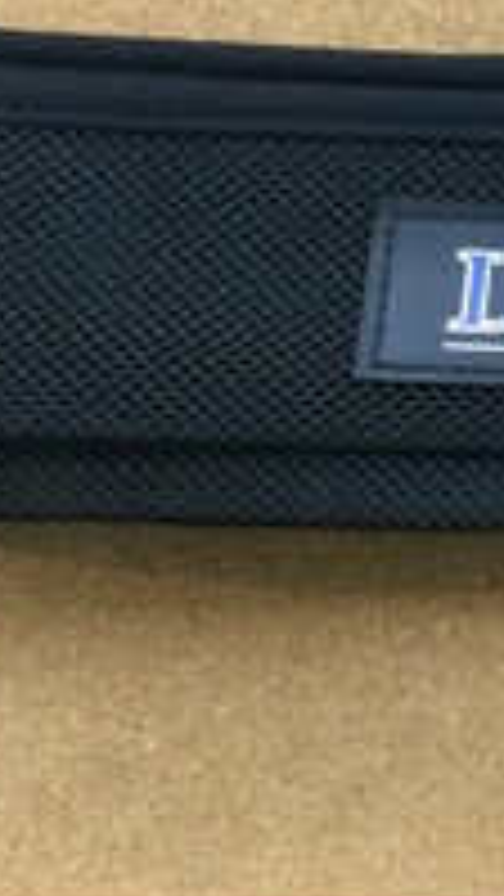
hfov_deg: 10.4
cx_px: 1174
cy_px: -81
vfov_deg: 20.0
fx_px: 2422
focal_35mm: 102
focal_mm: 3.3
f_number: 2.4
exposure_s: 1/30
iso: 125
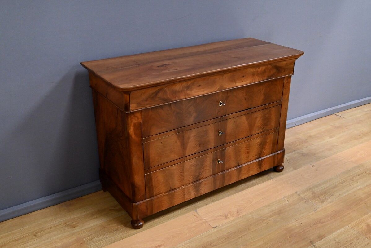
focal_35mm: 37
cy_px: 124
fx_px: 381
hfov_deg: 51.9
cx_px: 186
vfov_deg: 36.0
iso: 5000
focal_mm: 37
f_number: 8
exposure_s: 1/250
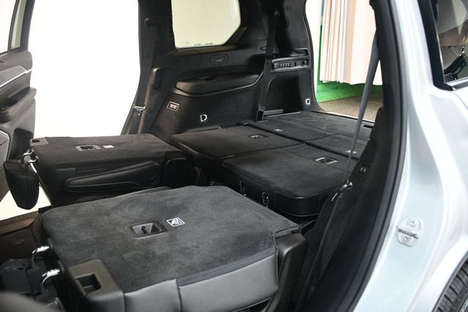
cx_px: 234
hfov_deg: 67.4
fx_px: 351
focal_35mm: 27
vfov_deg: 47.9
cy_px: 156
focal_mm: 18
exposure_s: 1/60
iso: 4000
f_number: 3.5
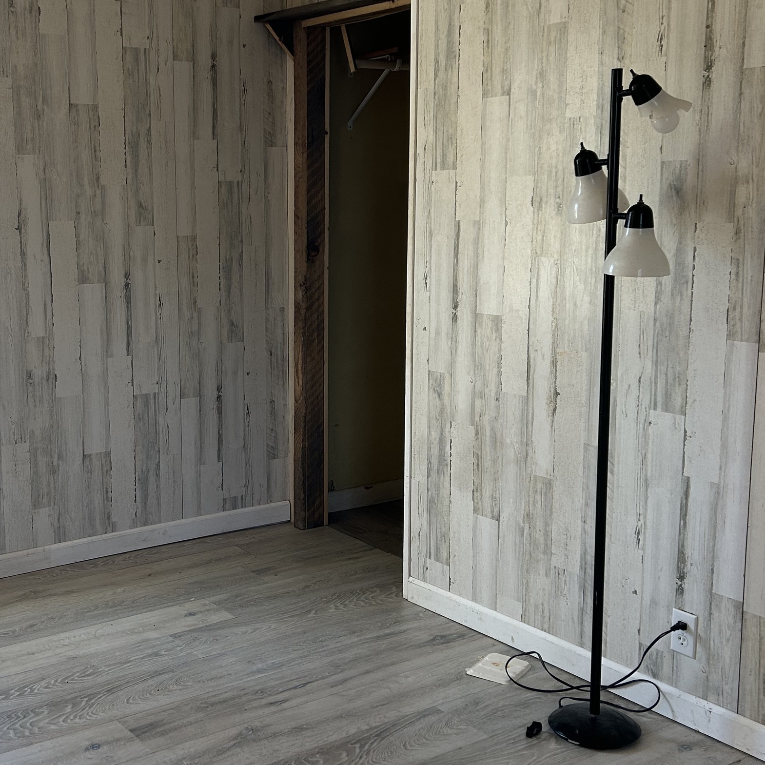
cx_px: 235
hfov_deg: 37.0
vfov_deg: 37.6
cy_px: 378
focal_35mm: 45
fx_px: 1125
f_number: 1.5
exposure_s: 1/121
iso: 100
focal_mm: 5.7
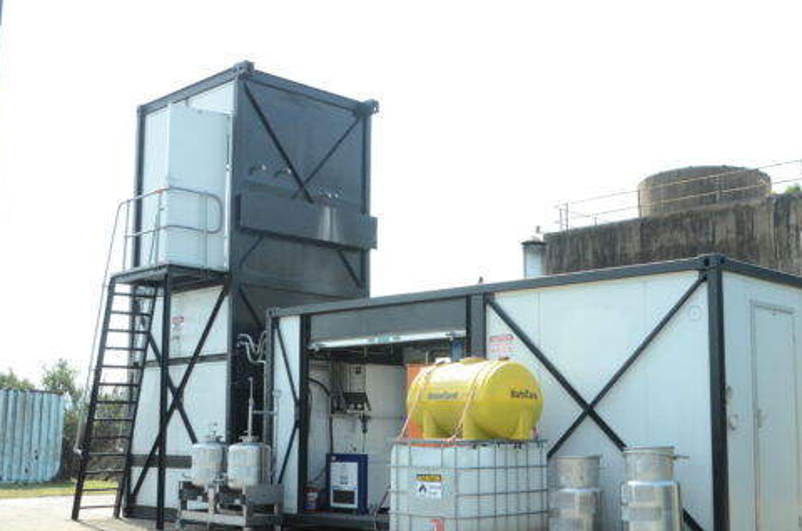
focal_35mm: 46
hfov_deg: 43.2
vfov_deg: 29.4
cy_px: 297
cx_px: 408
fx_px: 1013
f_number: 7.1
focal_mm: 27
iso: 640
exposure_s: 1/500
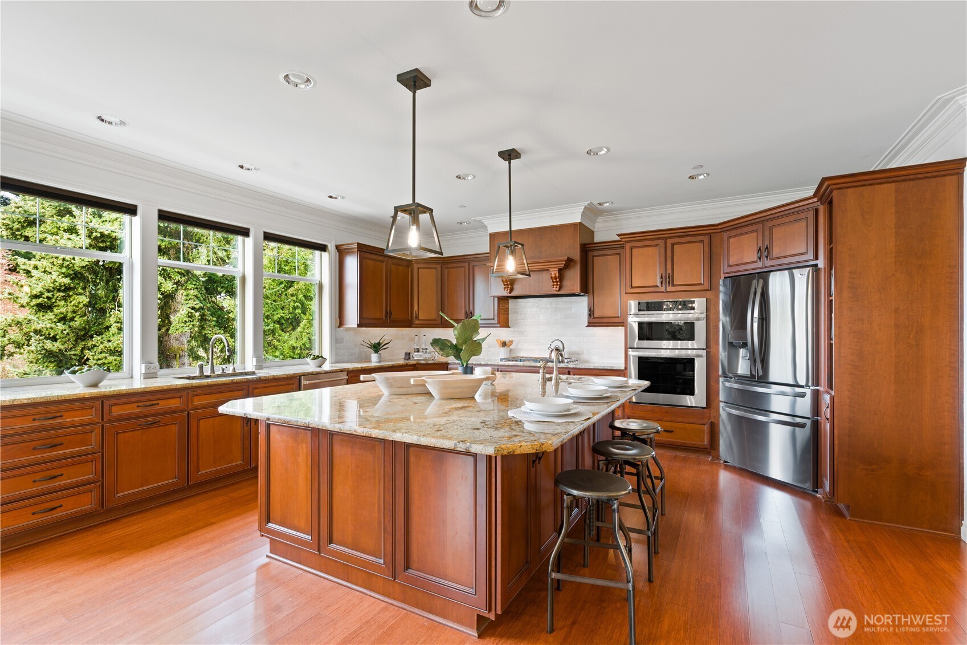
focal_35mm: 16
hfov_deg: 96.7
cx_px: 484
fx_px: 430
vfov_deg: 73.7
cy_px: 322
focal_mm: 16
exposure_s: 1/1.25
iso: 160
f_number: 9
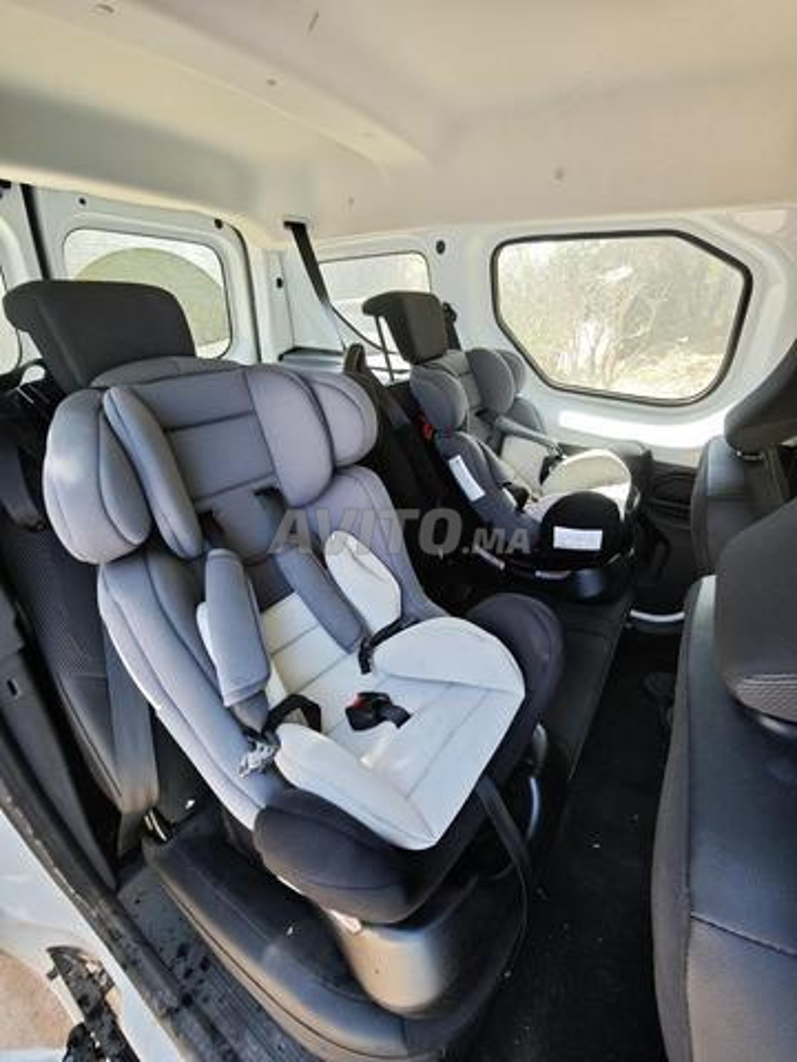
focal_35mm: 14
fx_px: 430
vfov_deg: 102.1
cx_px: 398
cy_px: 531
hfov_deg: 85.7
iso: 100
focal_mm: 2.13
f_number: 2.2
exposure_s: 1/74
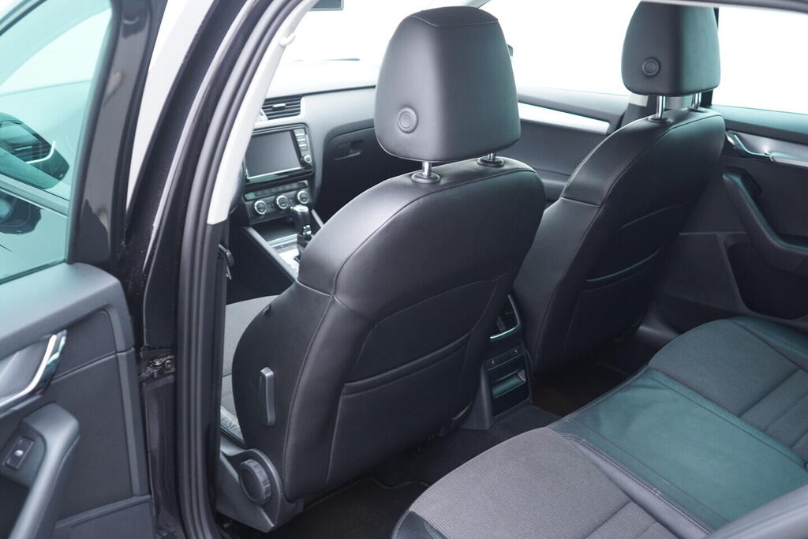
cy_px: 270
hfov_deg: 53.1
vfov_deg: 36.9
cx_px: 404
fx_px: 808
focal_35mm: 36
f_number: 2.8
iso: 500
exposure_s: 1/40
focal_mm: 24
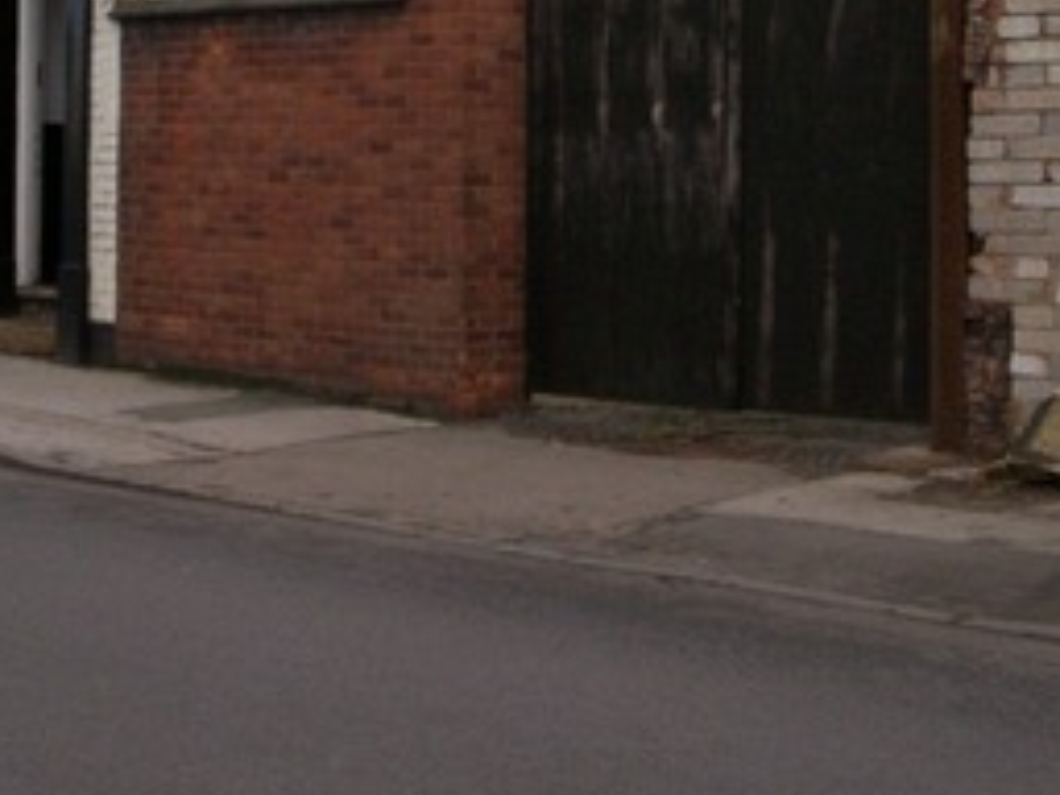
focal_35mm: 90
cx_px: 377
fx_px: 2756
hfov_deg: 21.7
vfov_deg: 16.2
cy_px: 95
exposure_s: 1/166
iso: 100
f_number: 4.5
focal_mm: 5.9
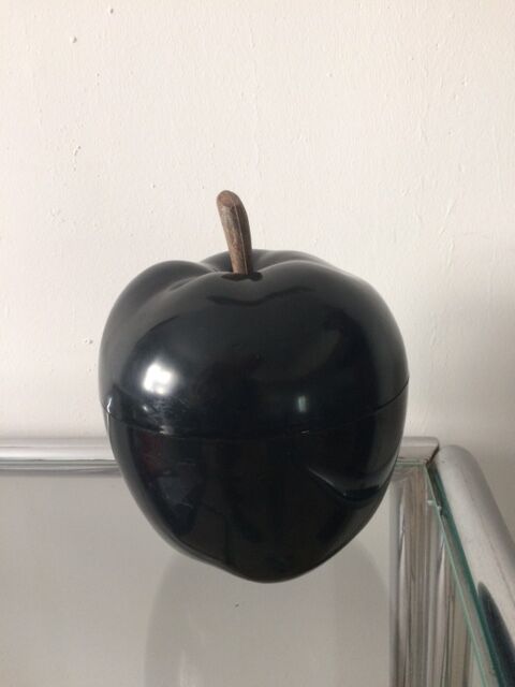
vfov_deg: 61.7
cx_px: 258
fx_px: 575
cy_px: 344
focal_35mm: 29
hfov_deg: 48.2
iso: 160
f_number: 2.2
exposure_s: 1/33
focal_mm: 4.15
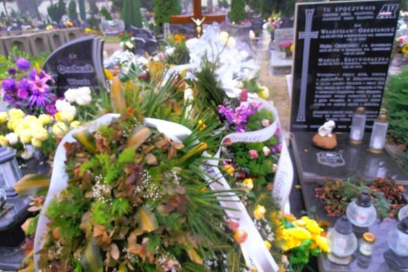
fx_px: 295
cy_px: 139
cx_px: 211
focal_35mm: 26
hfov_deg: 69.3
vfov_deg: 49.6
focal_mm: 4.2
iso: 80
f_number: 3
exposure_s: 1/40
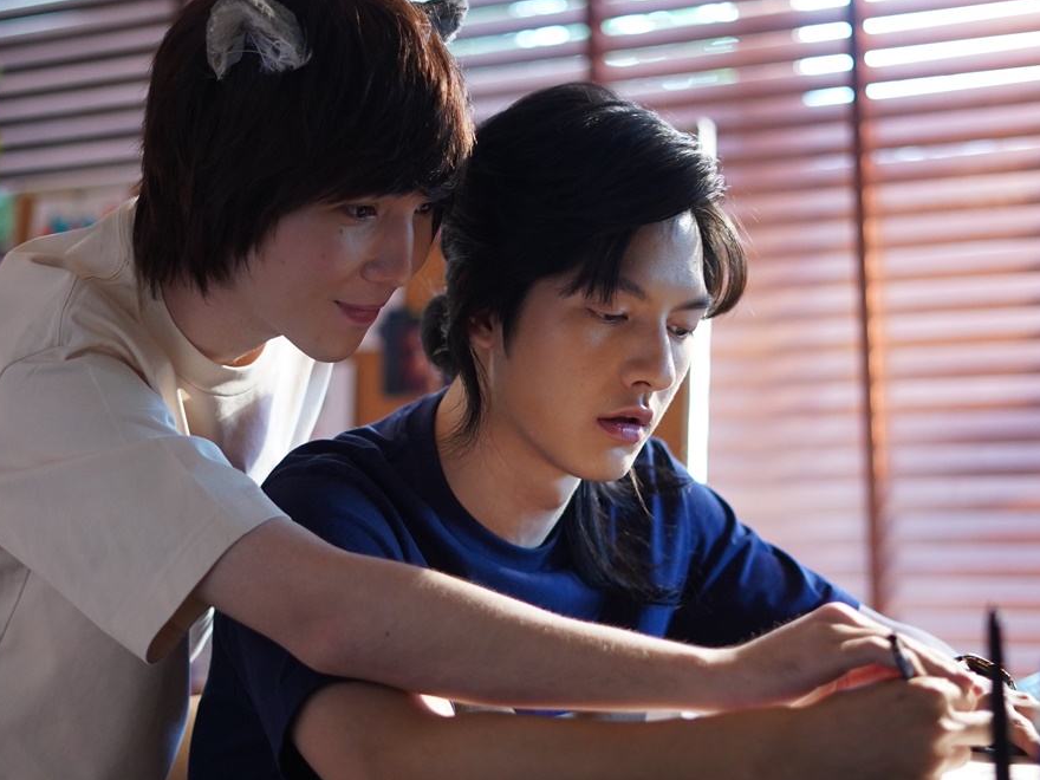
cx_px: 483
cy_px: 391
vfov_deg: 18.0
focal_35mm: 82
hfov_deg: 23.8
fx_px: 2464
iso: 1600
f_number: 1.8
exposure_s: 1/125
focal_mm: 50
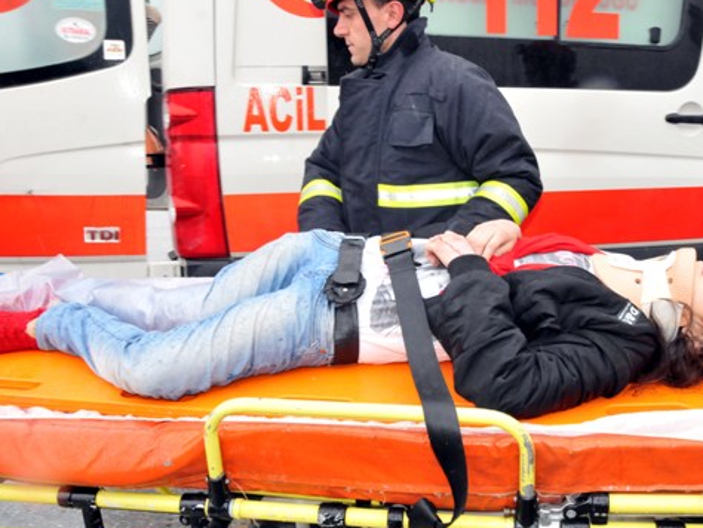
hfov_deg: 52.1
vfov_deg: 40.7
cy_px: 250
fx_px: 711
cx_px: 439
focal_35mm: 35
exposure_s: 1/250
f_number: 11
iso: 1000
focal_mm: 18
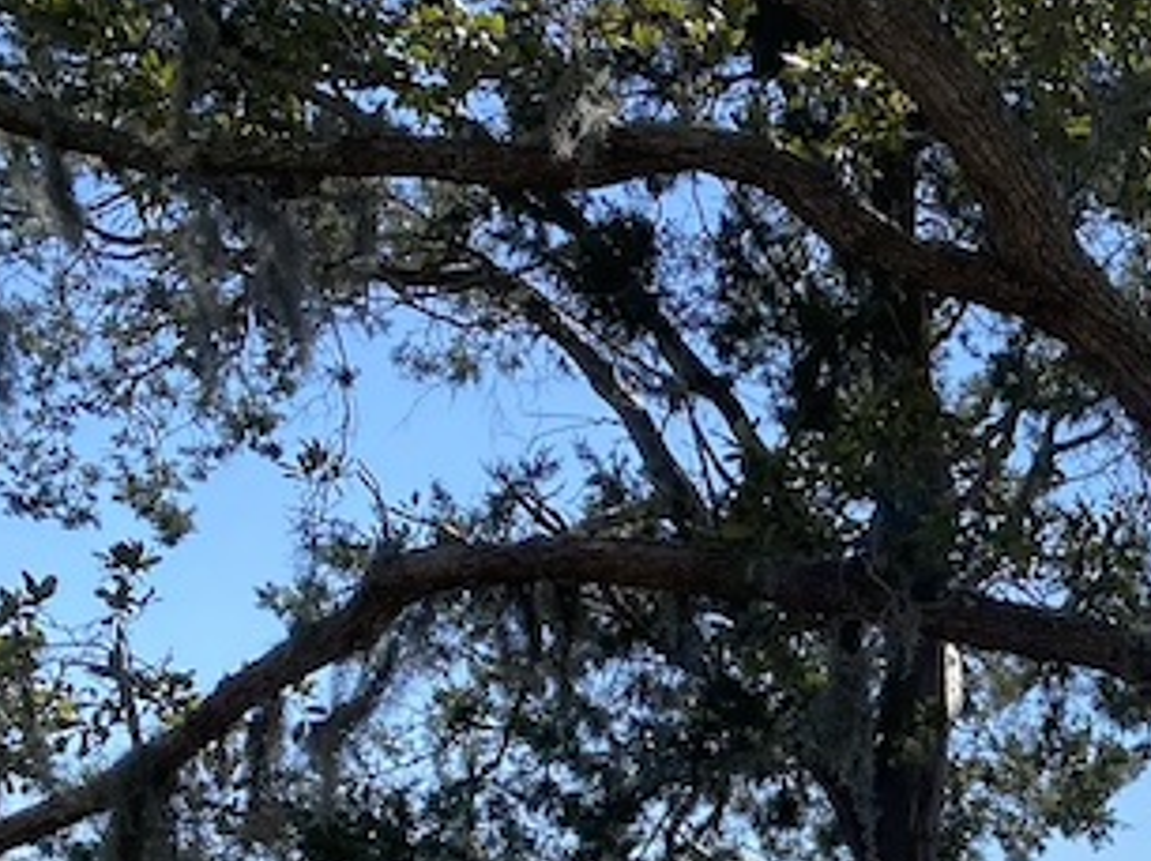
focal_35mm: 85
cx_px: 1587
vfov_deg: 16.1
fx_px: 2824
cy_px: 1231
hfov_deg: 20.6
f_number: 1.8
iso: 32
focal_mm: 4.25
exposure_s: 1/2188
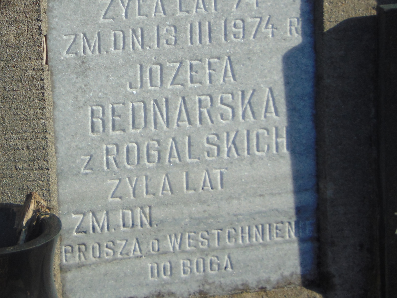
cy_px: 66
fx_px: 1973
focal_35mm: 172
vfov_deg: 8.6
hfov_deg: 11.5
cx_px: 82
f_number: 3.9
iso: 80
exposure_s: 1/800
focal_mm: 19.4
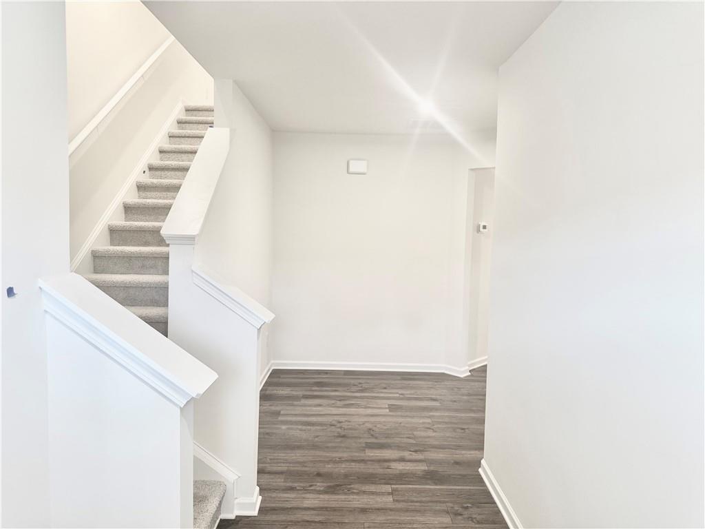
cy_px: 264
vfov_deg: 56.8
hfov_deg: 71.6
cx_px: 352
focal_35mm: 24
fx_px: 489
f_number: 1.78
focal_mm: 6.76
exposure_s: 1/120
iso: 200
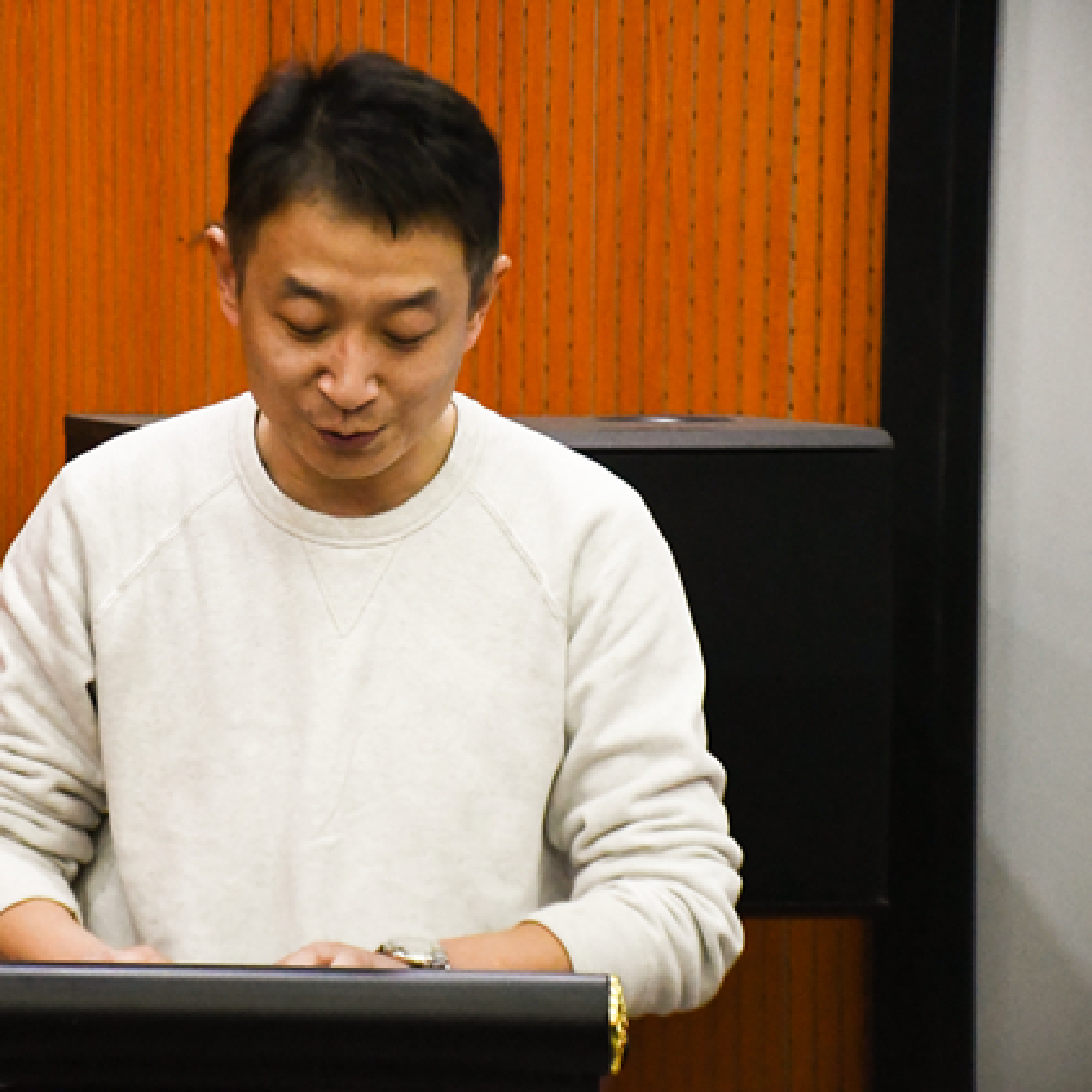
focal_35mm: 183
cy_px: 546
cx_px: 313
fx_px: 6531
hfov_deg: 9.5
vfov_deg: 9.6
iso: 9000
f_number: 5.3
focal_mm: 95
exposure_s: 1/160
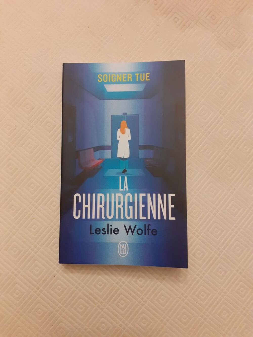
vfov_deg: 65.3
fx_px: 263
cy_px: 168
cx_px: 126
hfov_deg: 51.4
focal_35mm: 27
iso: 250
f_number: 1.9
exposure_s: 1/33
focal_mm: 3.6
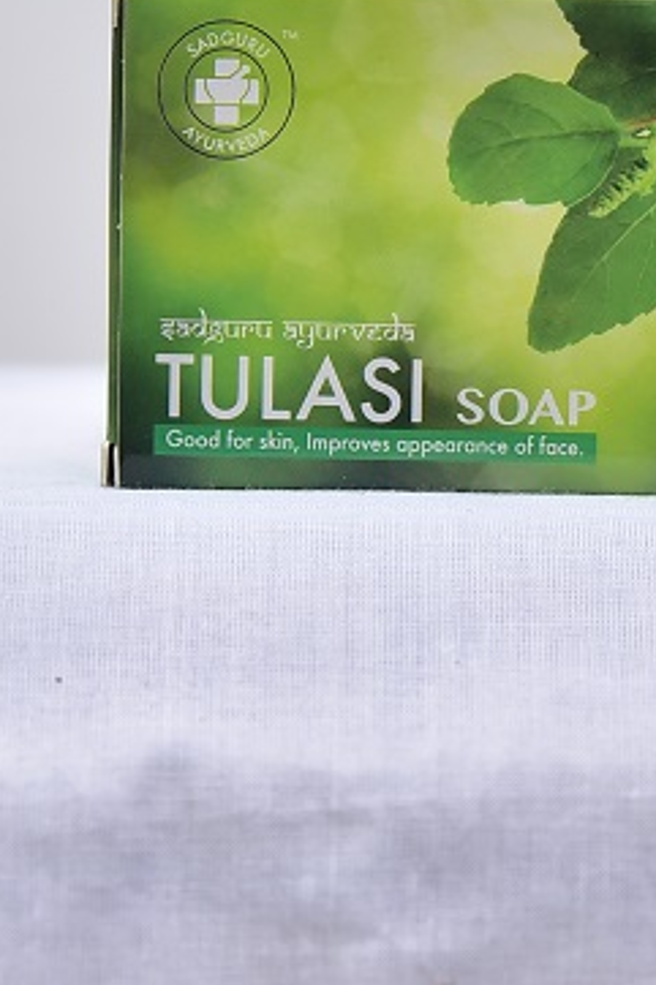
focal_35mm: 90
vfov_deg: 22.5
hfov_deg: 15.1
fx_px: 2462
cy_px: 288
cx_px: 457
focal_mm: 62
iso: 1250
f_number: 4
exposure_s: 1/125
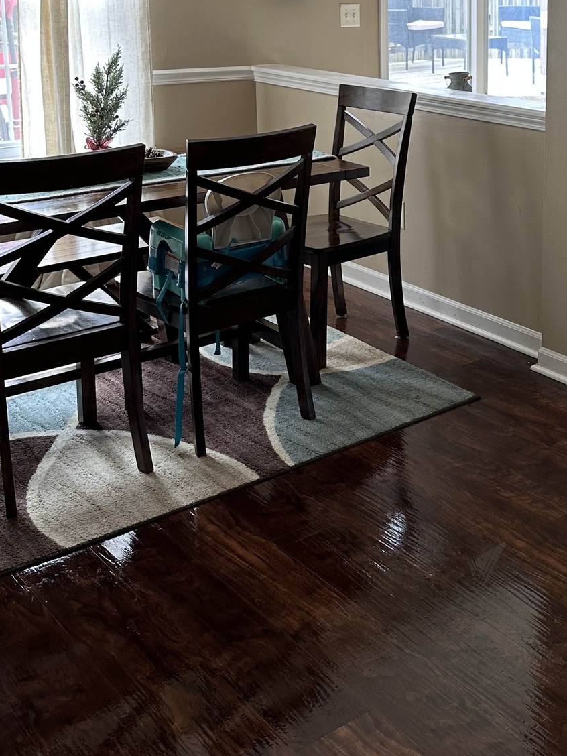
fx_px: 1070
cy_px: 158
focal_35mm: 49
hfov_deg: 29.0
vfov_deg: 37.6
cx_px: 456
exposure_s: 1/120
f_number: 1.78
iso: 100
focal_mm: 6.86
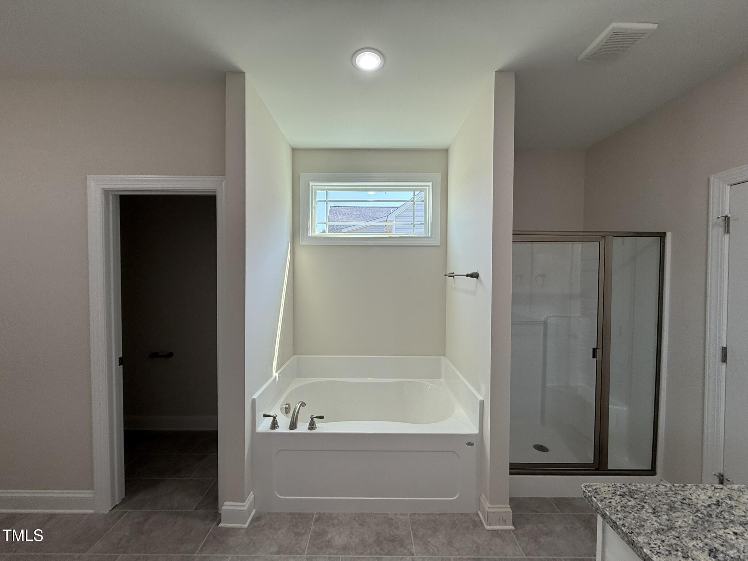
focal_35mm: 14
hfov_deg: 102.1
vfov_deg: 85.7
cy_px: 280
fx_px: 303
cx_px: 374
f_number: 2.2
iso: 50
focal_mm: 2.22
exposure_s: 1/133
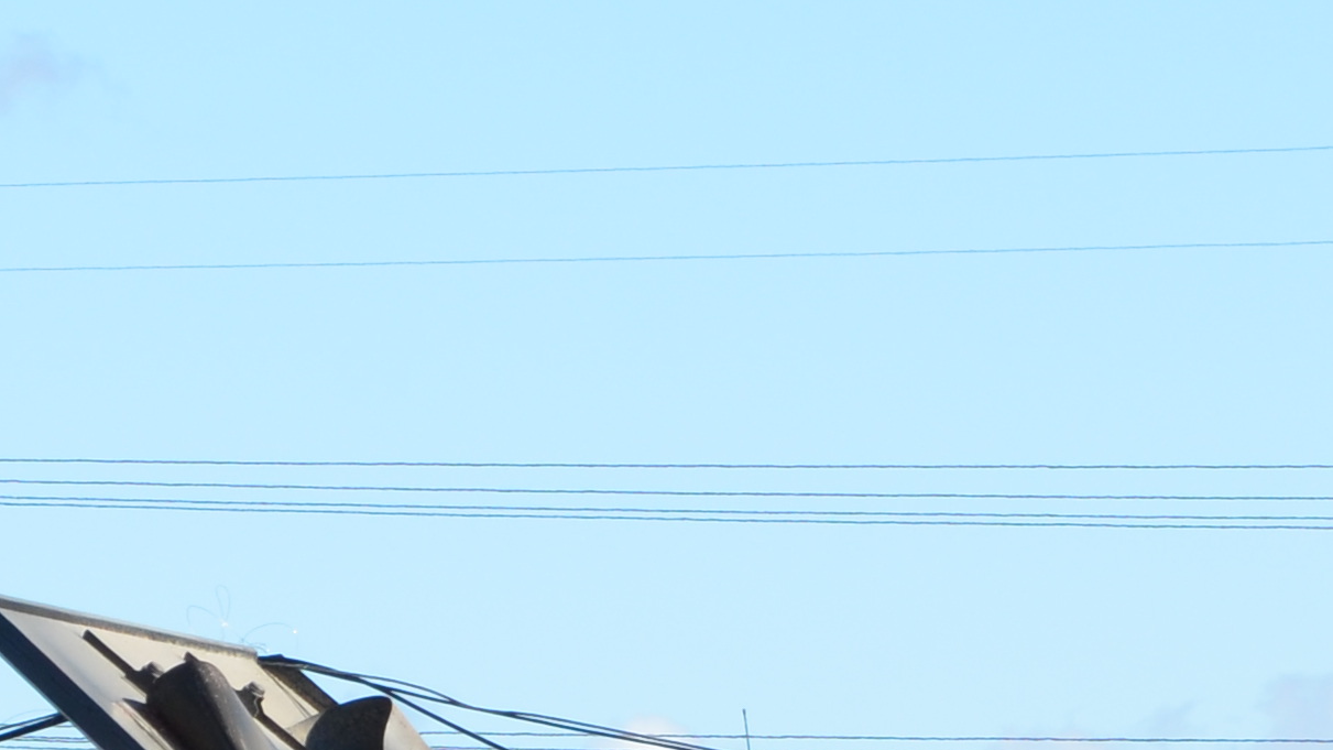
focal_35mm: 587
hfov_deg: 3.7
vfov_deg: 2.1
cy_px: 950
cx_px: 386
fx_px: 20747
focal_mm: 92
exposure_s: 1/400
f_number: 10
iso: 320
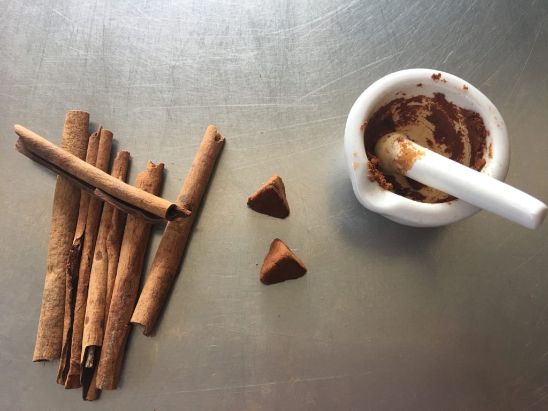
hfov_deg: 61.7
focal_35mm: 29
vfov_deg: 48.2
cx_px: 274
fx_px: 459
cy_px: 206
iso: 40
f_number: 2.2
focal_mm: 4.15
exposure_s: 1/33
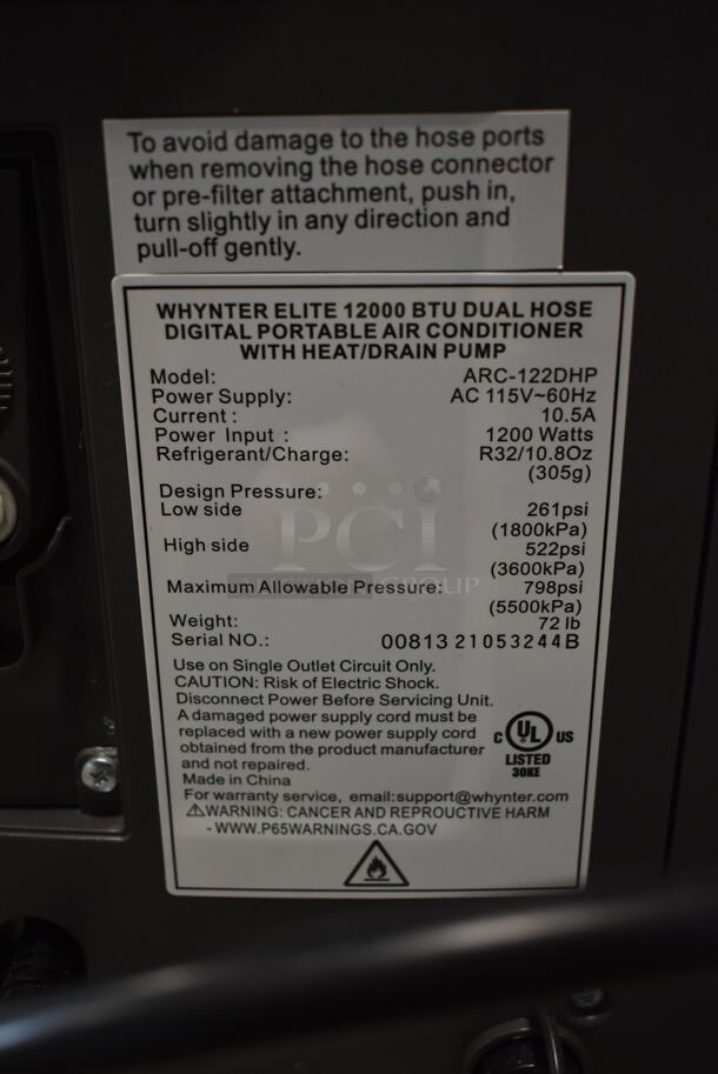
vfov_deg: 47.9
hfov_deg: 33.1
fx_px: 1210
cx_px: 359
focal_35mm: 40
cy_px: 537
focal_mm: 27
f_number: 4
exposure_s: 1/40
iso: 560
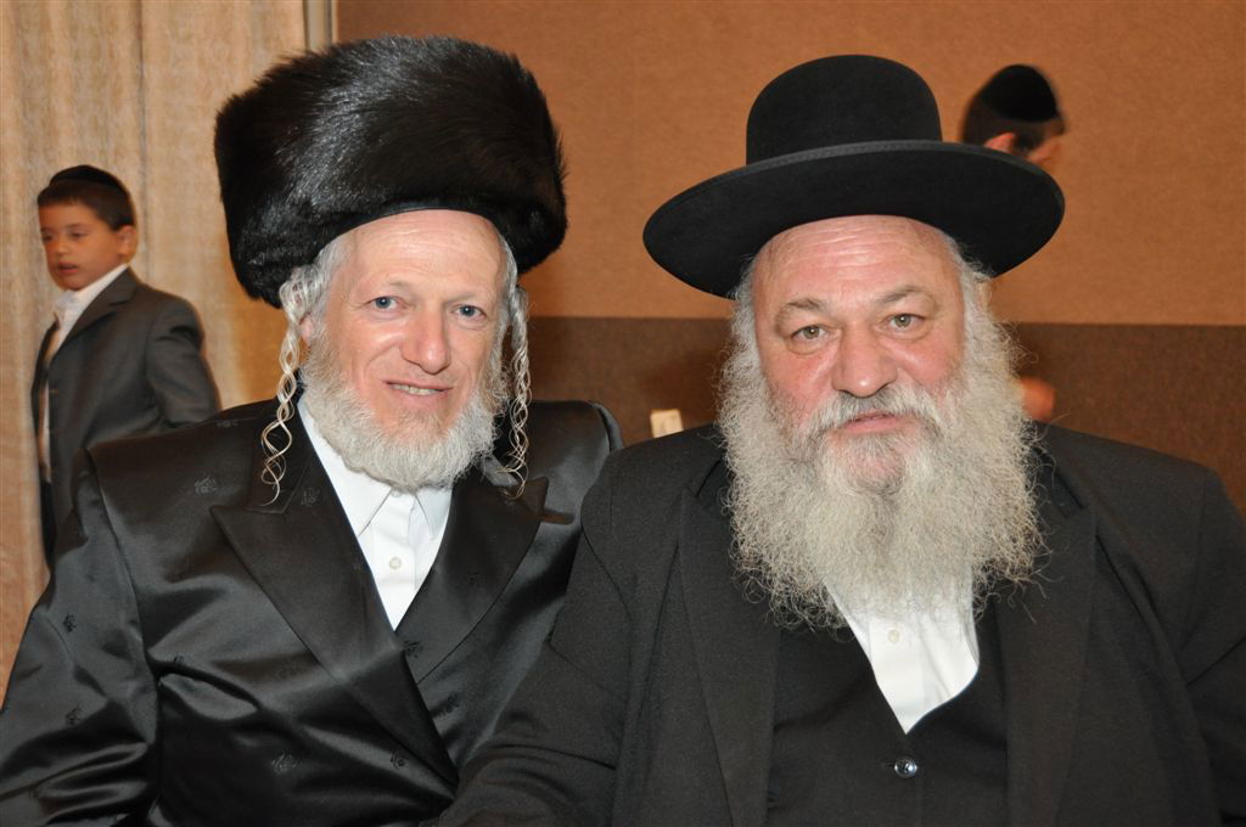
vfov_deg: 32.9
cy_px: 414
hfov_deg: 48.0
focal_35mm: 40
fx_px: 1400
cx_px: 623
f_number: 4
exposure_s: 1/60
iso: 800
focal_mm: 27
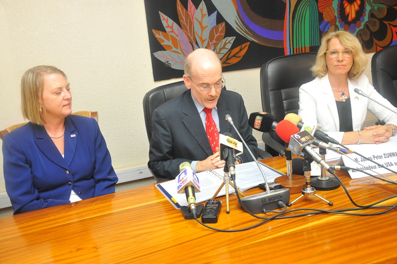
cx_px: 198
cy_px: 132
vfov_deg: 36.8
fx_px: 397
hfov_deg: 53.2
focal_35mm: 36
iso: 1600
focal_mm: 36
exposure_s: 1/60
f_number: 8
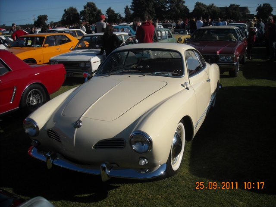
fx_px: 279
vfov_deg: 40.7
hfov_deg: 52.6
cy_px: 104
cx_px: 138
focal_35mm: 35
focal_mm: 5.7
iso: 64
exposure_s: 1/544
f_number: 5.6
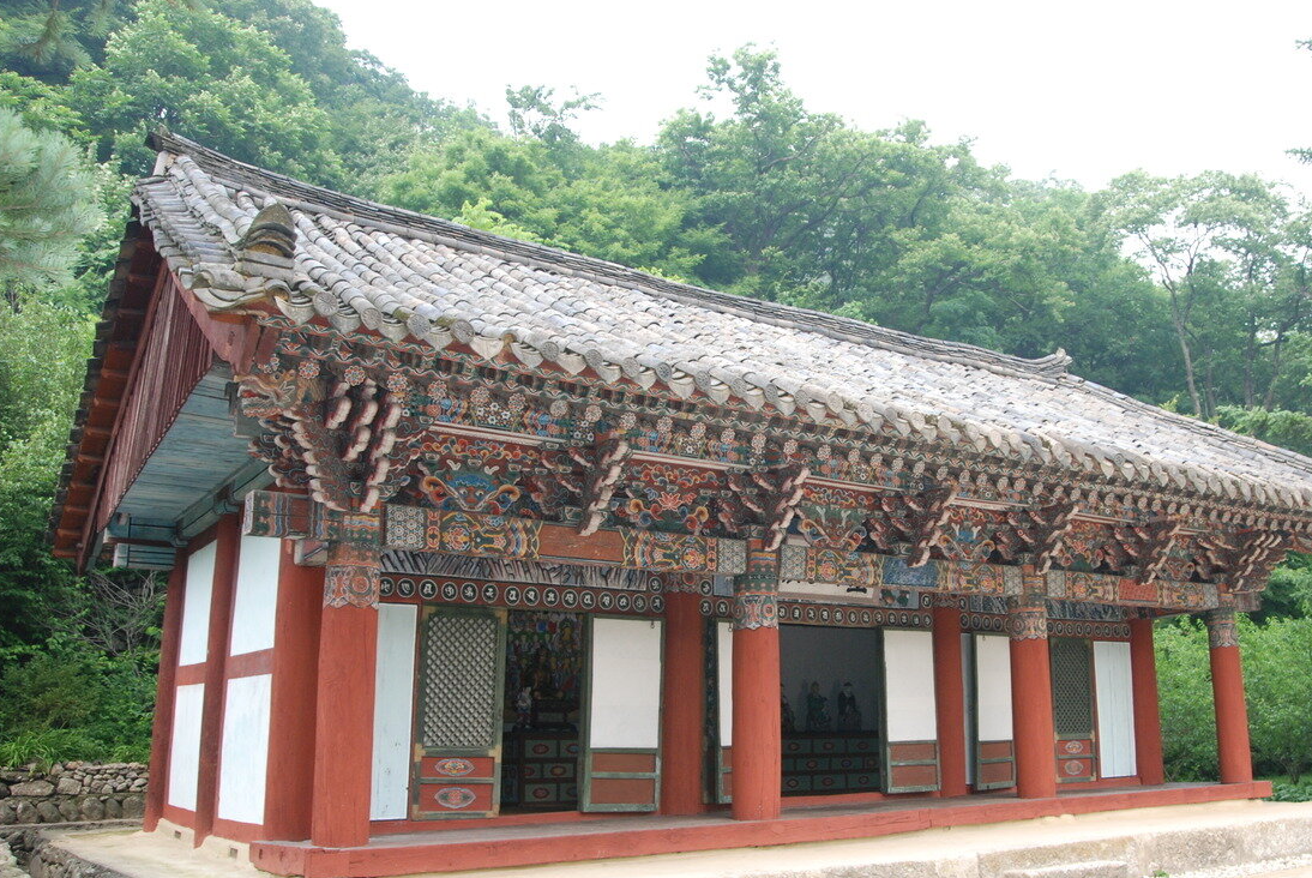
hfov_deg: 57.1
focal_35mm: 33
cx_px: 807
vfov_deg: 40.4
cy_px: 482
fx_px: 1191
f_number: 5
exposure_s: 1/200
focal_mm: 17
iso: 400
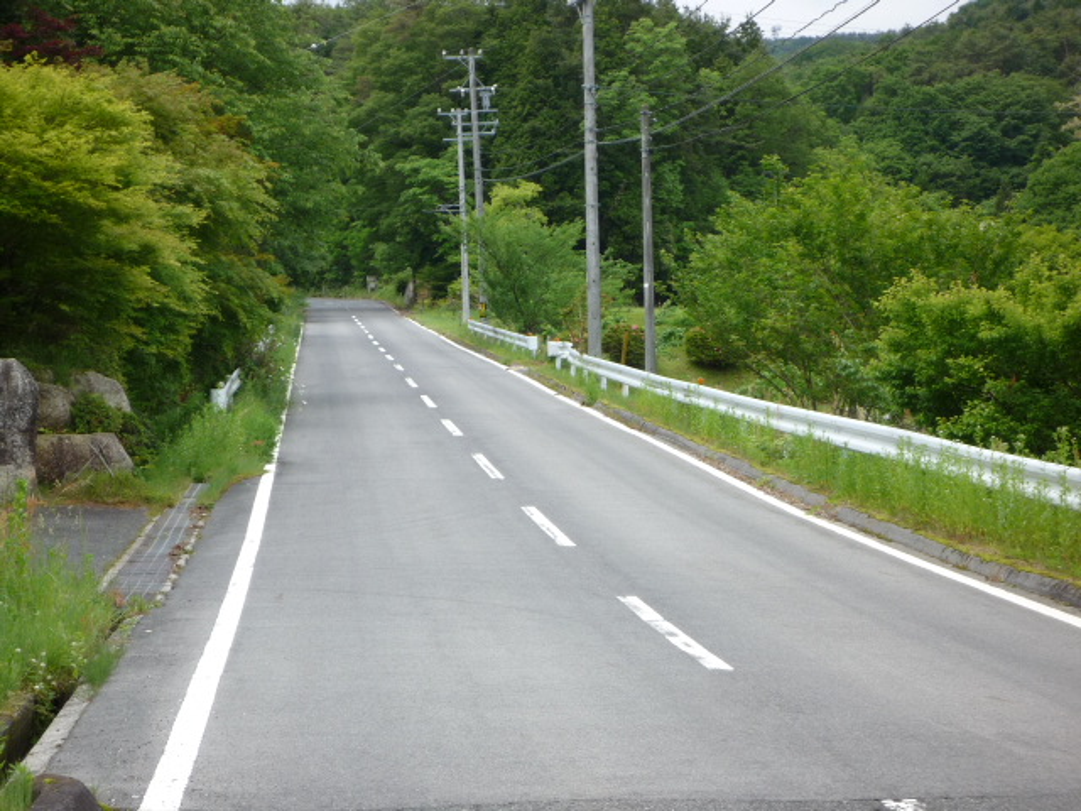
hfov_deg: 19.6
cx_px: 540
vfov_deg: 14.8
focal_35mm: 100
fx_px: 3123
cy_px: 406
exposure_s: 1/200
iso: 100
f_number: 5.6
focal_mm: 17.6
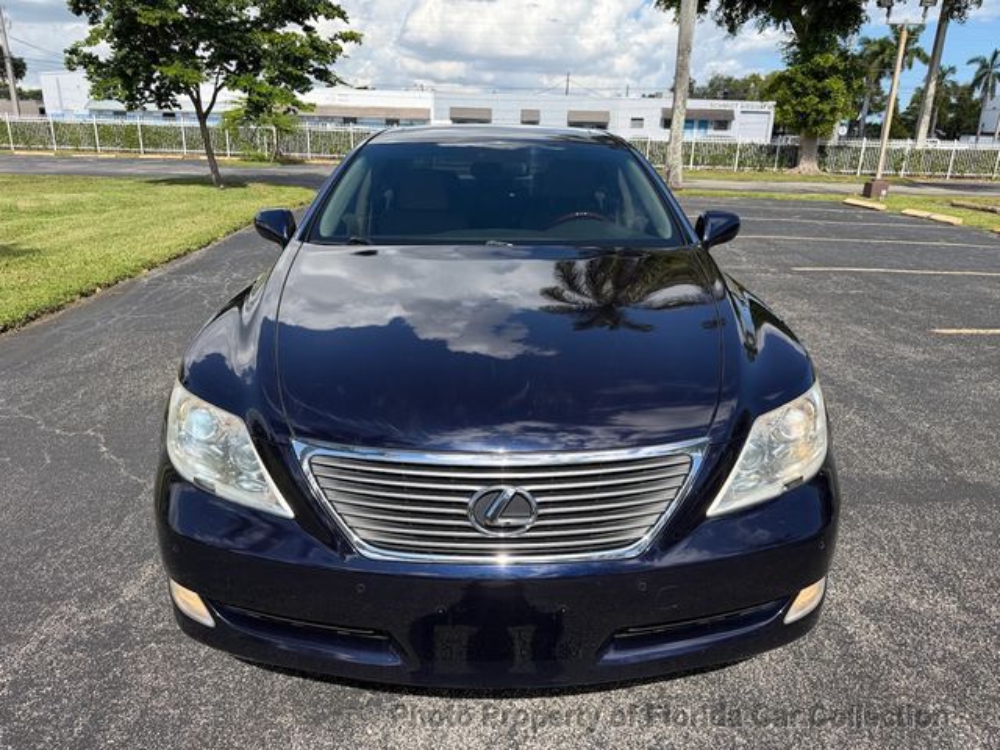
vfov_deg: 56.8
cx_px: 500
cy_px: 375
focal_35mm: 24
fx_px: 693
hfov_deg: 71.6
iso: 80
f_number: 1.78
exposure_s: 1/3279
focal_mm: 6.76
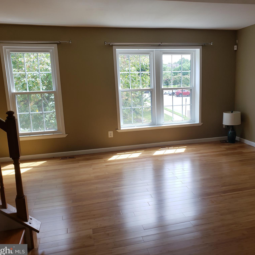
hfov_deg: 52.0
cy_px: 129
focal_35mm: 31
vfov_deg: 52.5
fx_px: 258
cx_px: 157
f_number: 2.4
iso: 64
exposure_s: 1/120
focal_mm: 4.3
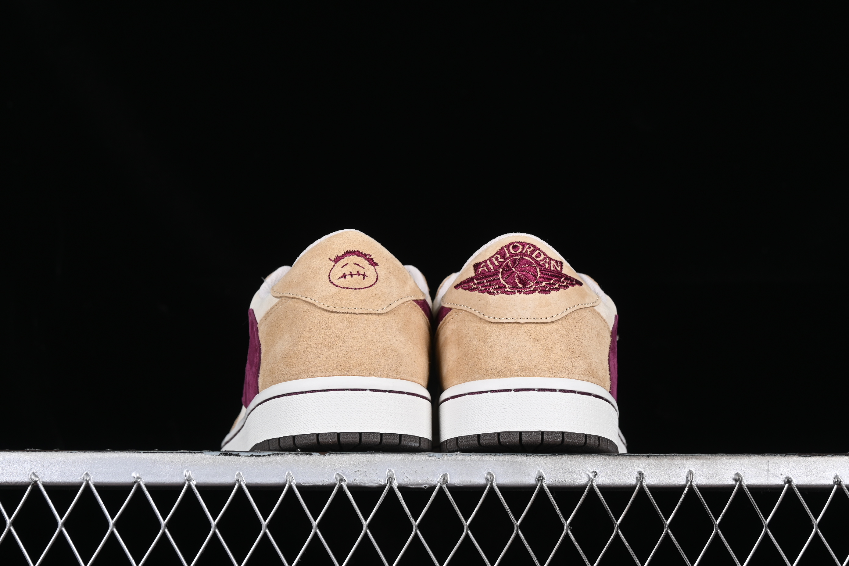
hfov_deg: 27.0
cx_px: 424
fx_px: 1769
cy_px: 283
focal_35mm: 75
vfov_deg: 18.2
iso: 160
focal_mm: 50
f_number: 8
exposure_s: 1/80
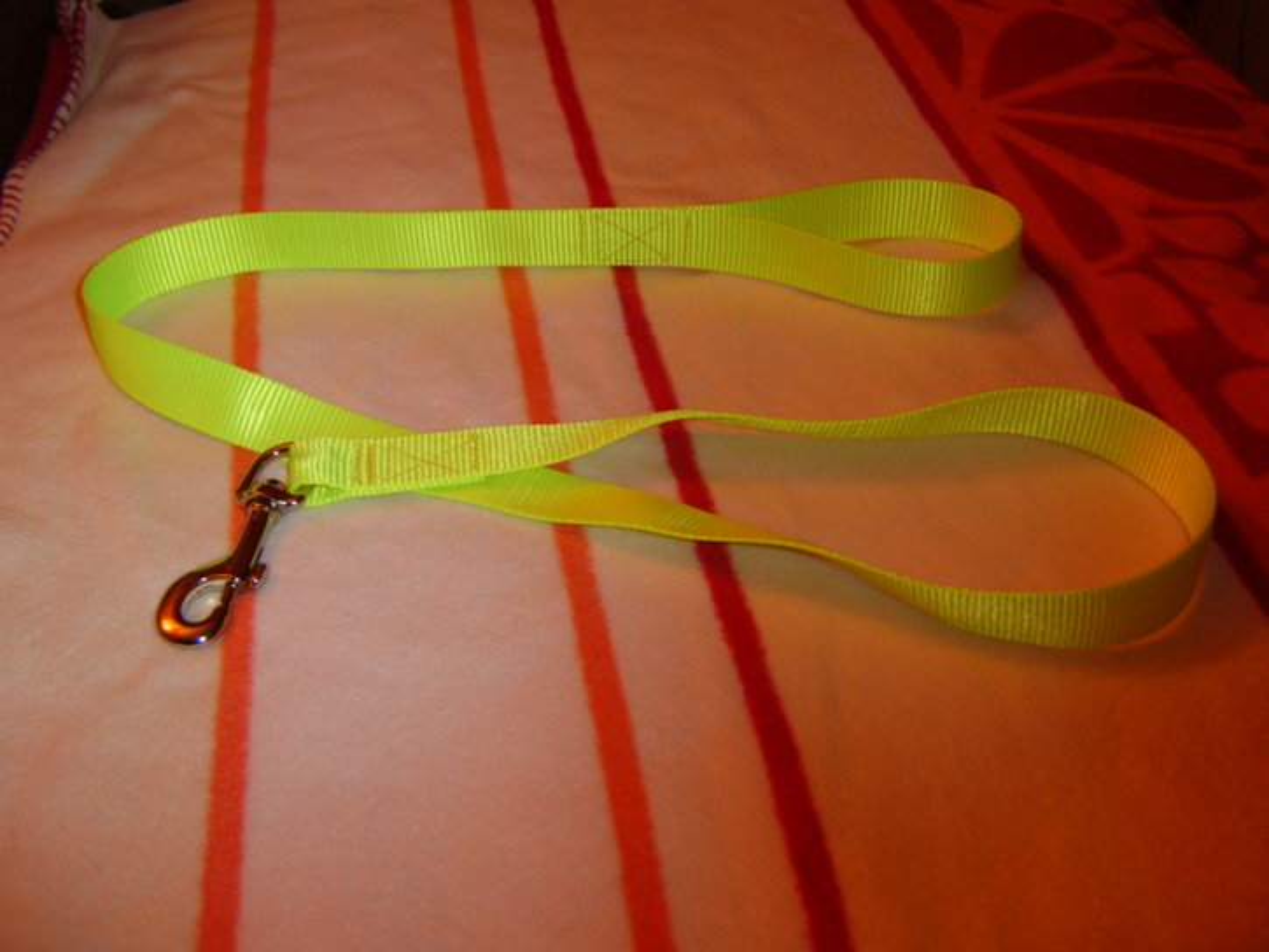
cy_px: 476
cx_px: 634
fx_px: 1137
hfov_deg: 58.3
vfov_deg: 45.5
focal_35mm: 31
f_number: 2.7
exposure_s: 1/30
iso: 141
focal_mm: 8.13
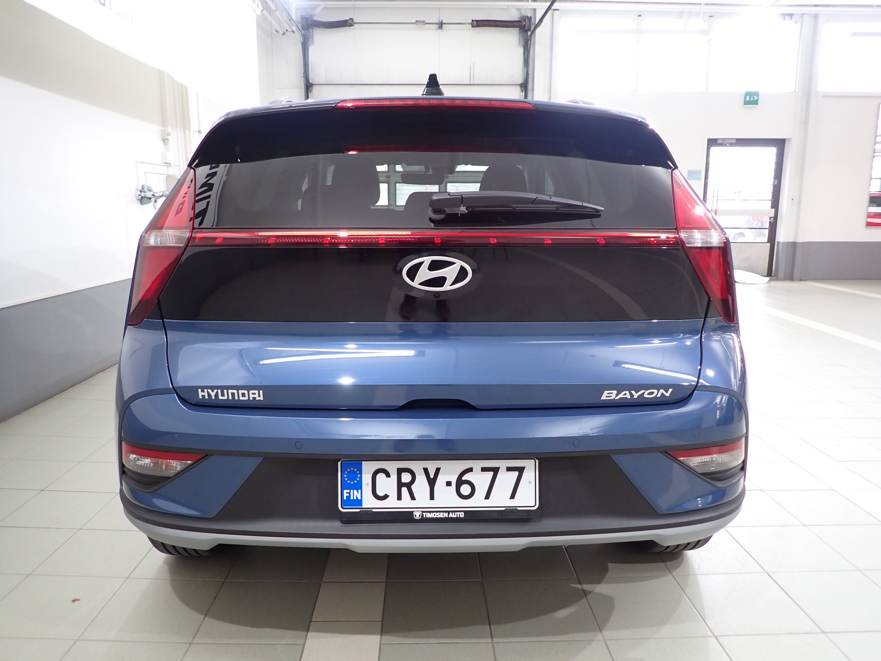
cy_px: 330
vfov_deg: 54.9
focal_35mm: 25
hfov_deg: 69.4
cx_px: 440
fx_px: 636
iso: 200
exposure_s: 1/40
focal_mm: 4.5
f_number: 2
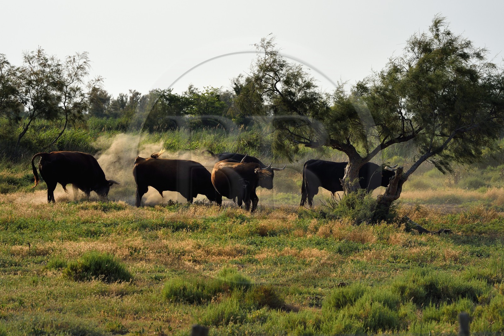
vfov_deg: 6.9
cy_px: 168
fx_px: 2799
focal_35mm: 200
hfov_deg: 10.3
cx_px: 252
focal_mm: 200
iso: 200
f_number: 14
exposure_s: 1/200
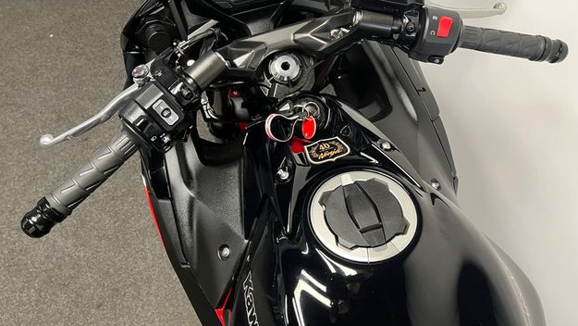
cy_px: 135
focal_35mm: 29
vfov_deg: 40.1
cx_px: 290
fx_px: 445
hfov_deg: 66.0
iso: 250
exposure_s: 1/50
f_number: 1.6
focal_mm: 5.1
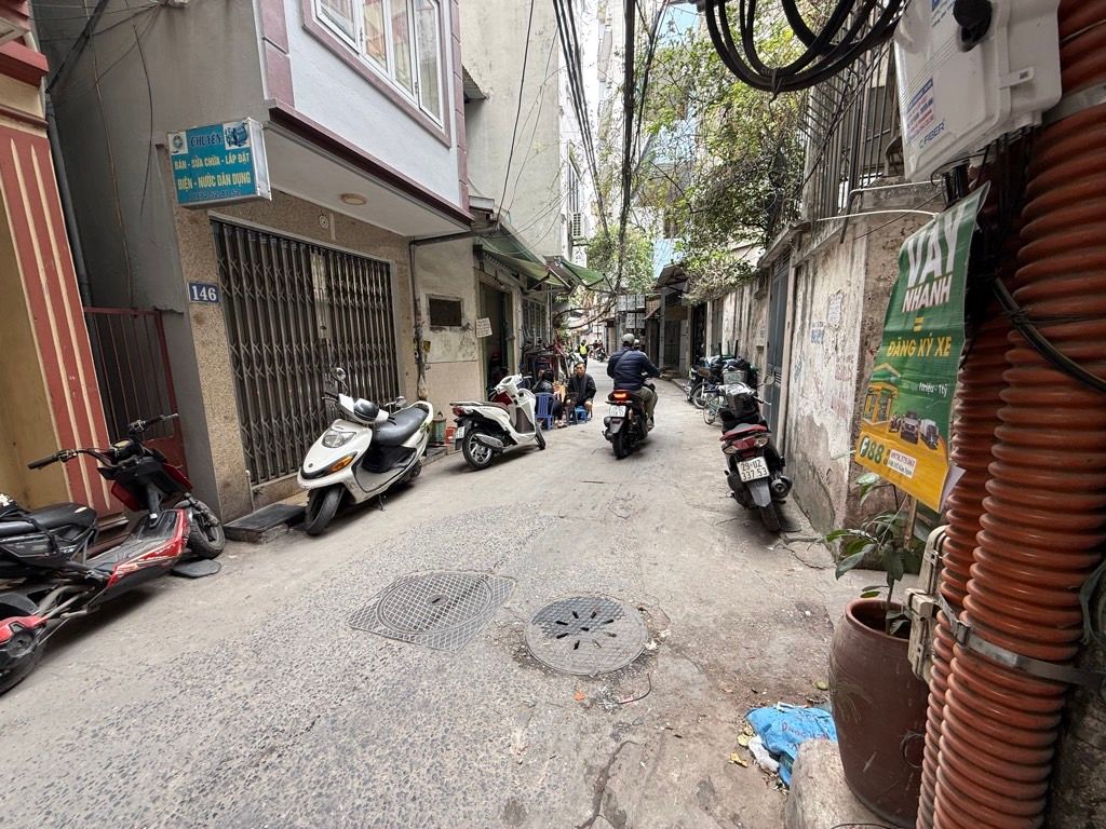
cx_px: 553
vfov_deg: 85.7
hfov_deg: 102.1
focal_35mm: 14
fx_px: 447
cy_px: 414
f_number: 2.2
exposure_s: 1/99
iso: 64
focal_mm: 2.22
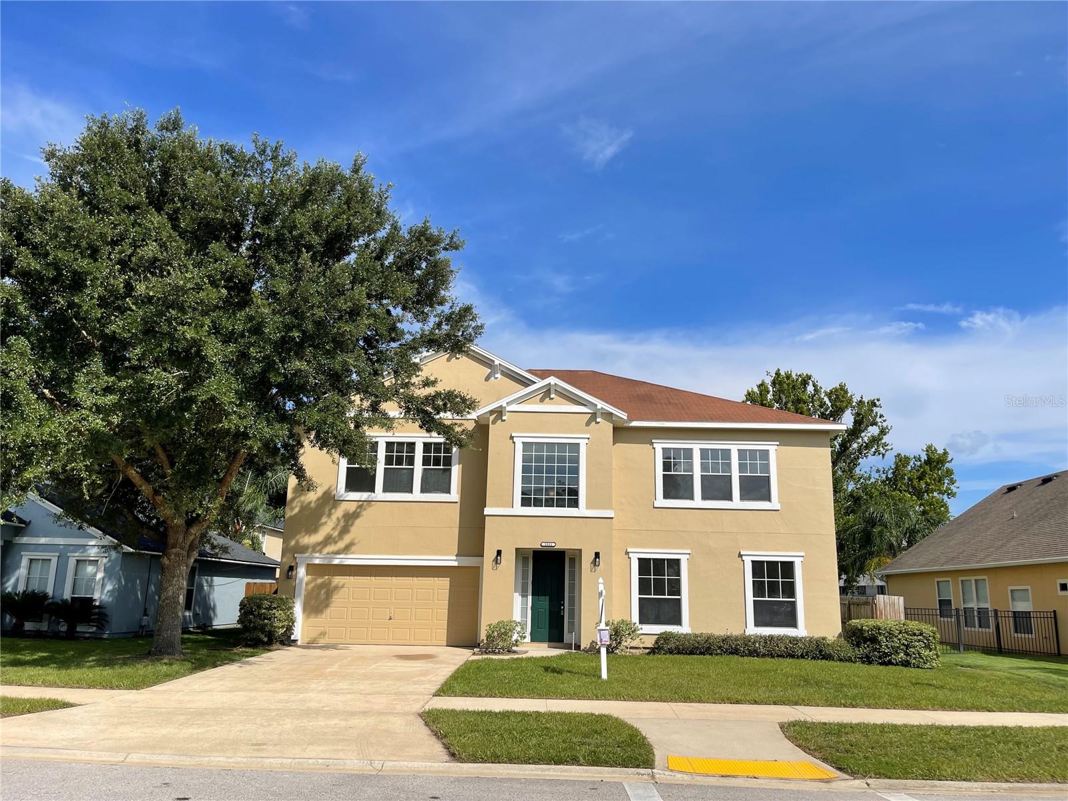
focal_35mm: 26
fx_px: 802
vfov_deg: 53.1
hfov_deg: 67.3
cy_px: 400
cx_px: 534
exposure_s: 1/5376
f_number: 1.6
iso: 32
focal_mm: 5.1
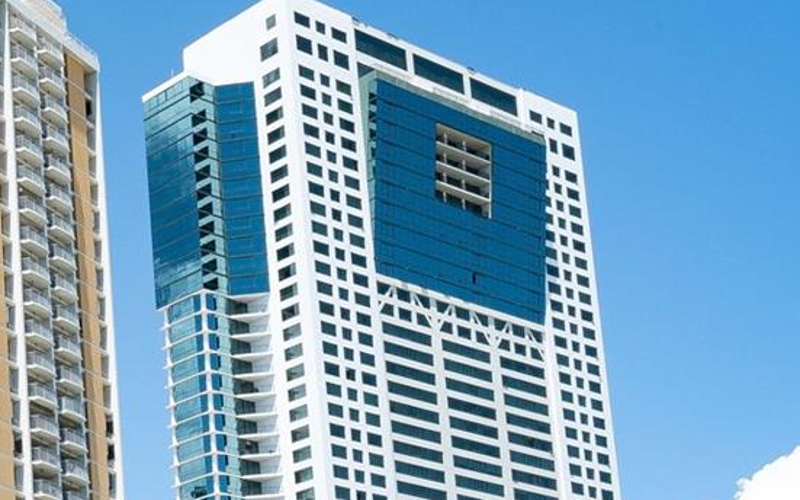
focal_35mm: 74
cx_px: -277
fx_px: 1613
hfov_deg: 24.0
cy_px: 355
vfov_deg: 17.5
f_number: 20
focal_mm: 25
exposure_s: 1/25
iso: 100
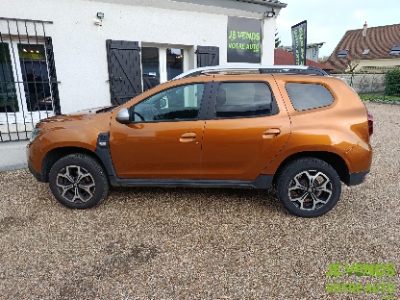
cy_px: 150
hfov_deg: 71.6
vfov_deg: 56.8
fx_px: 277
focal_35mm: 24
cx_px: 200
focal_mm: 5.24
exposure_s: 1/100
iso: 53
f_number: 1.7
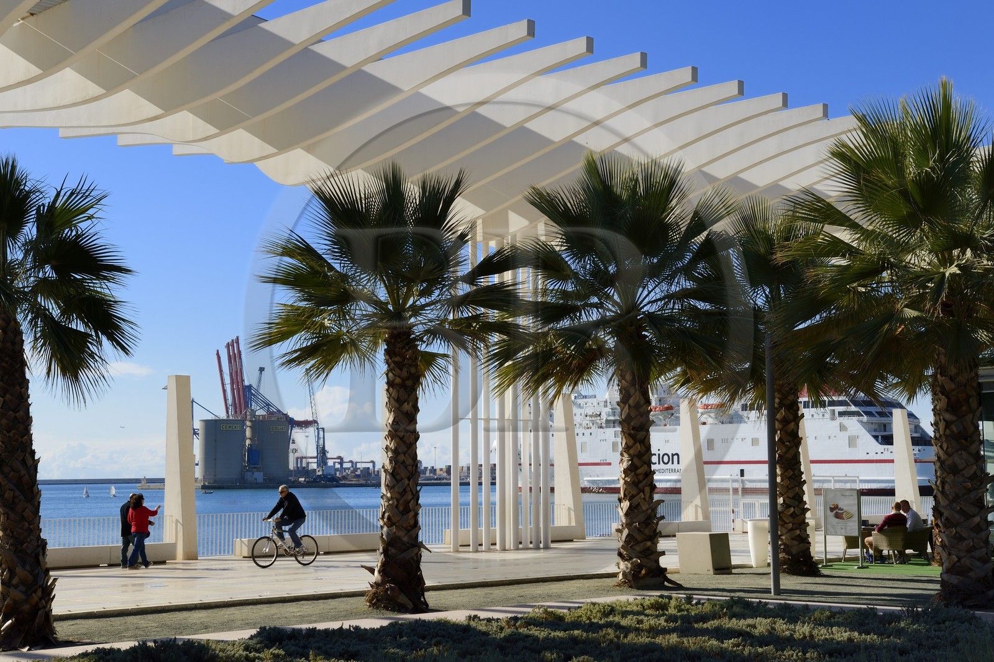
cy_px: 331
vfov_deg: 27.0
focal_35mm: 50
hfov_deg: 39.6
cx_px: 497
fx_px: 1380
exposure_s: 1/250
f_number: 13
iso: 200
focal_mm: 50
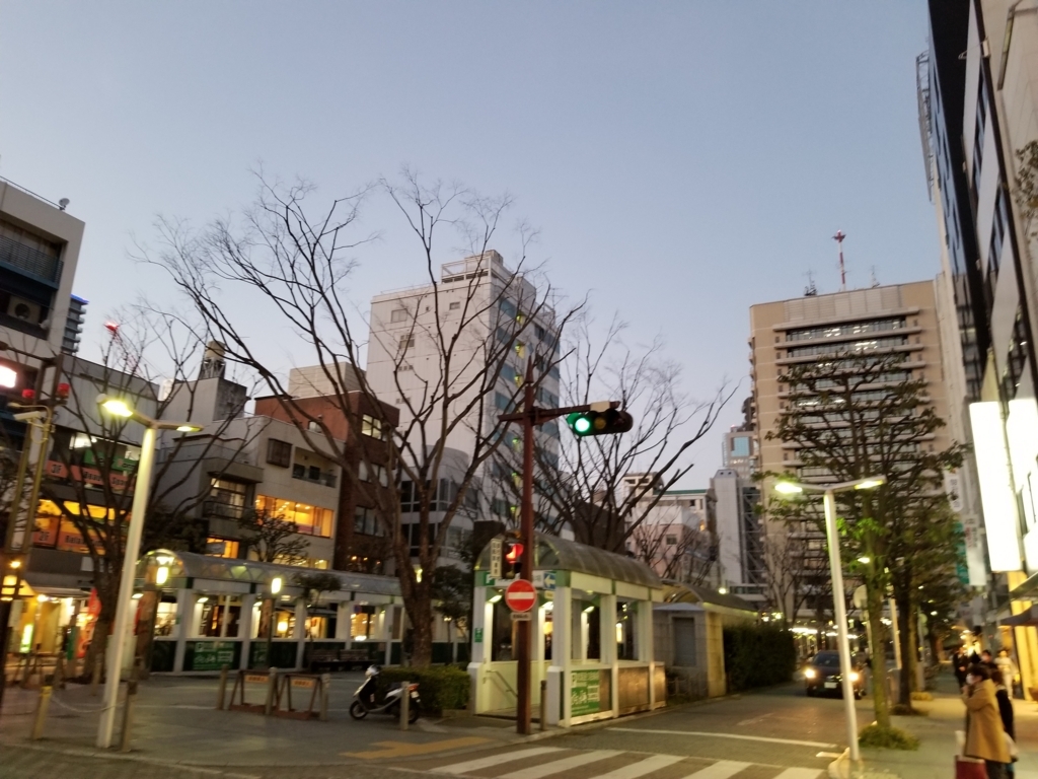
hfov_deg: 67.3
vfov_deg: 53.1
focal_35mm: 26
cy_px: 390
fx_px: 780
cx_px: 519
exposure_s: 1/30
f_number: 1.7
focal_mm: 4.25
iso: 200
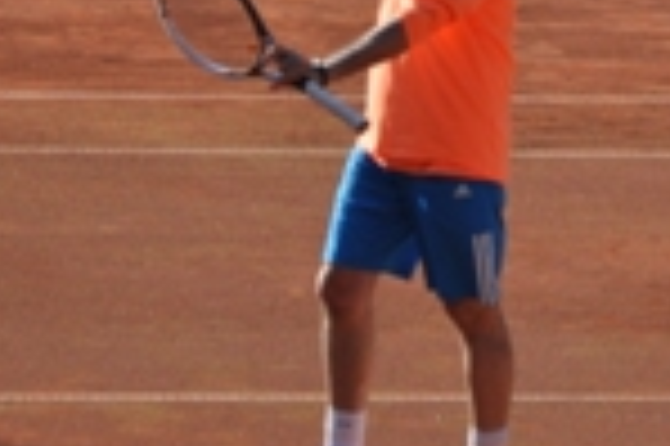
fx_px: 8784
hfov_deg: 4.4
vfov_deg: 2.9
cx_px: 490
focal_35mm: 472
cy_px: -86
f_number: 5.6
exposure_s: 1/1600
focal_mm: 105
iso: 400
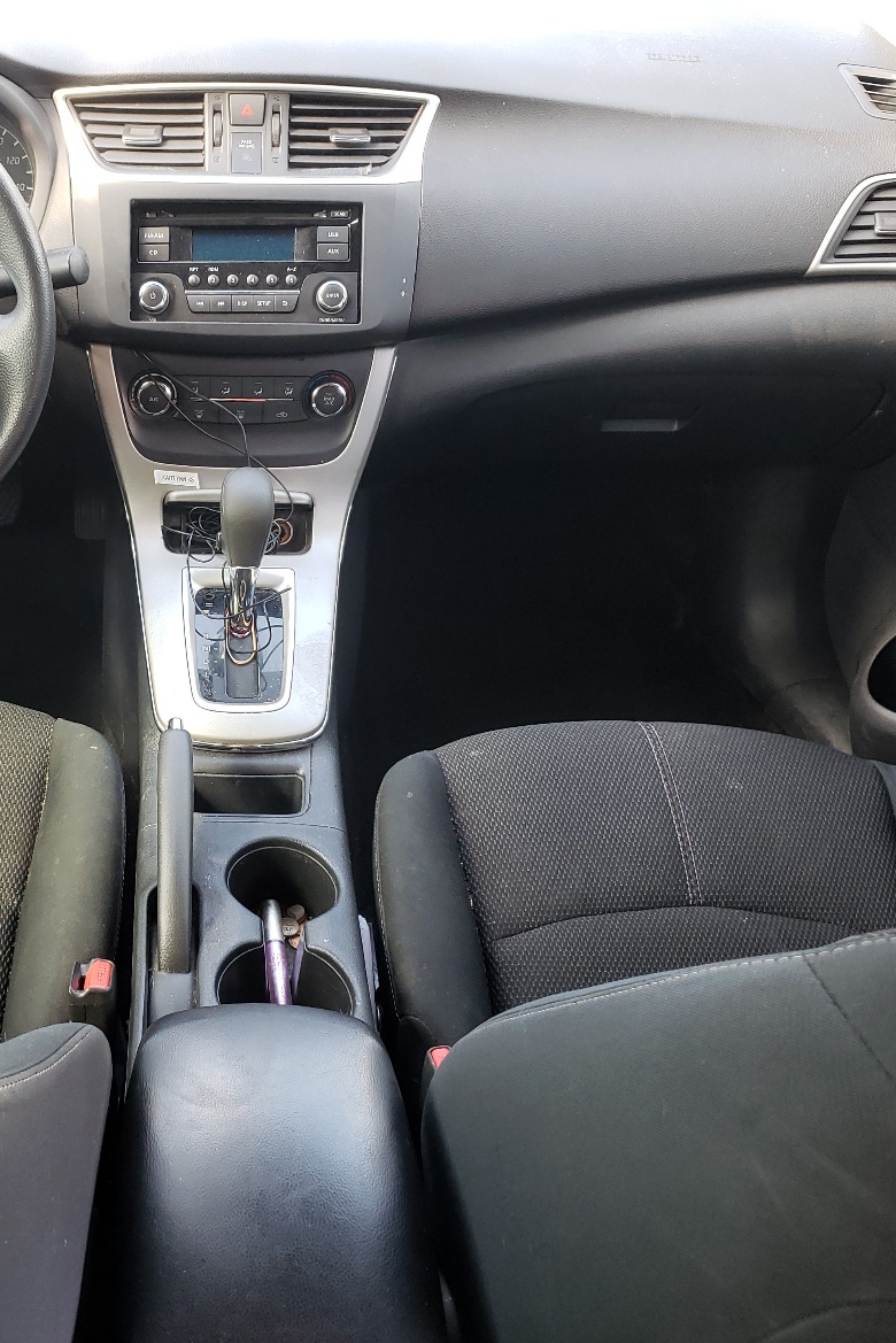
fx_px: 1380
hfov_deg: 34.9
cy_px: 670
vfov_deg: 51.9
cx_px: 193
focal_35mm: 37
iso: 58
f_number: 1.5
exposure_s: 1/50
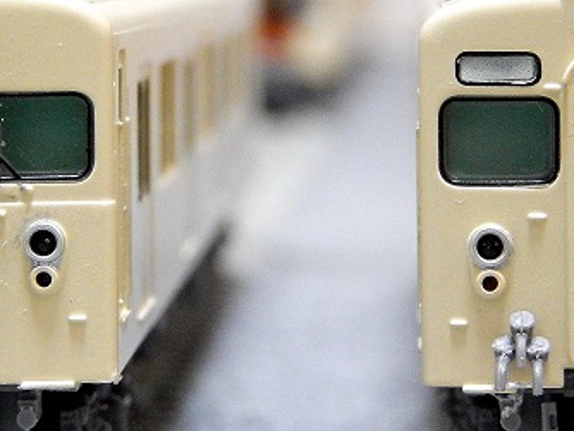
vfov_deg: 7.5
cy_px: 274
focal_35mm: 199
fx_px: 3302
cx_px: 275
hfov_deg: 9.9
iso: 800
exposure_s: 1/10
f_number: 5.2
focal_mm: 17
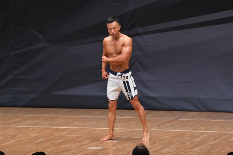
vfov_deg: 4.8
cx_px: 116
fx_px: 1844
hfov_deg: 7.2
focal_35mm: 285
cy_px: 78
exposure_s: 1/400
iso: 6400
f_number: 5.6
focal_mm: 190
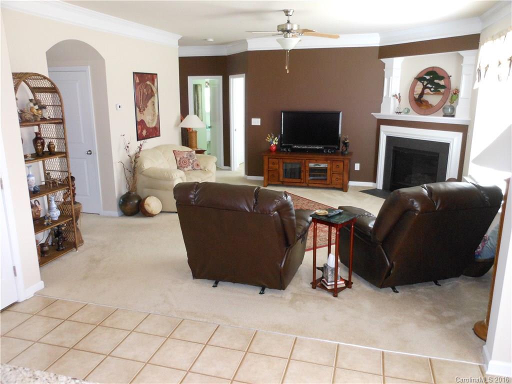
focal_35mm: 28
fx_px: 414
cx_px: 256
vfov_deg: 49.7
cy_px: 192
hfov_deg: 63.4
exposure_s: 1/25
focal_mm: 5
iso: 500
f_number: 3.7
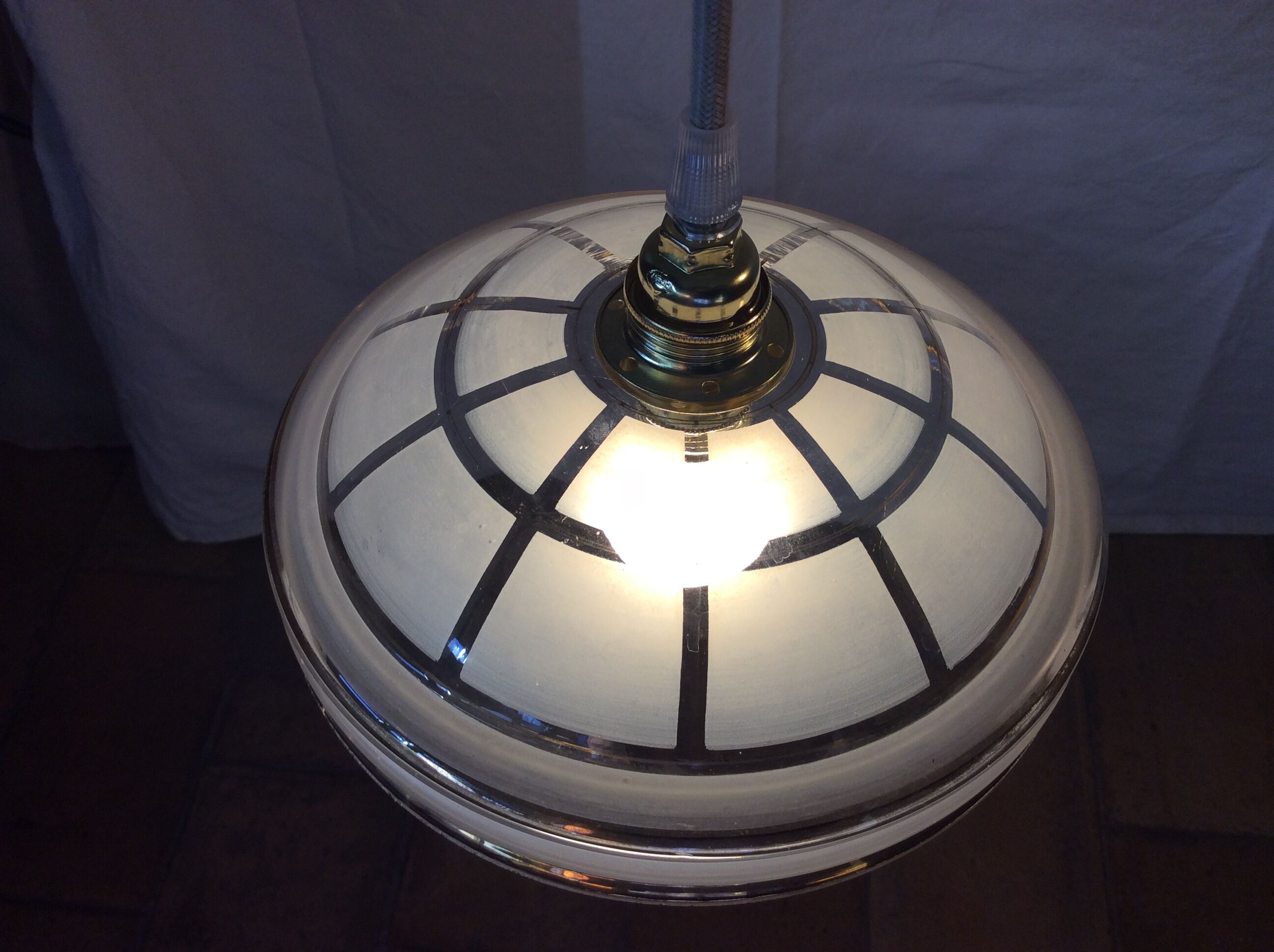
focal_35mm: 32
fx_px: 1176
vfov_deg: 44.1
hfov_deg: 56.9
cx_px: 637
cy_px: 476
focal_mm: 3.3
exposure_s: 1/108
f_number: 2.4
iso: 32
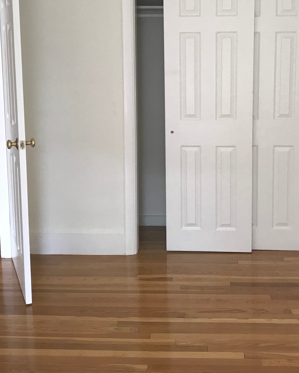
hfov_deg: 30.7
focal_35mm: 49
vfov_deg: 37.6
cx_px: 189
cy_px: 122
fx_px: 542
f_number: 1.8
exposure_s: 1/30
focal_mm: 3.99
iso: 25
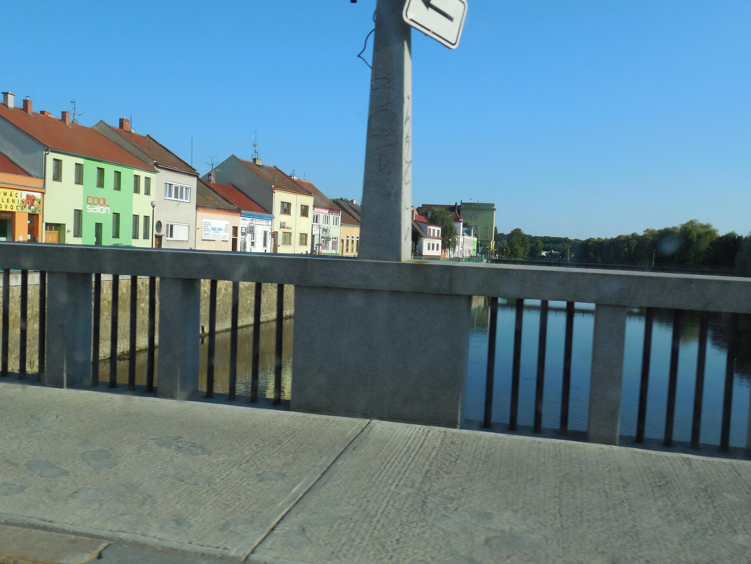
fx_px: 738
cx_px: 376
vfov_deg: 41.8
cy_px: 282
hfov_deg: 54.0
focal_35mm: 34
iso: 125
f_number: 3.9
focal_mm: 6
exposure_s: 1/1000
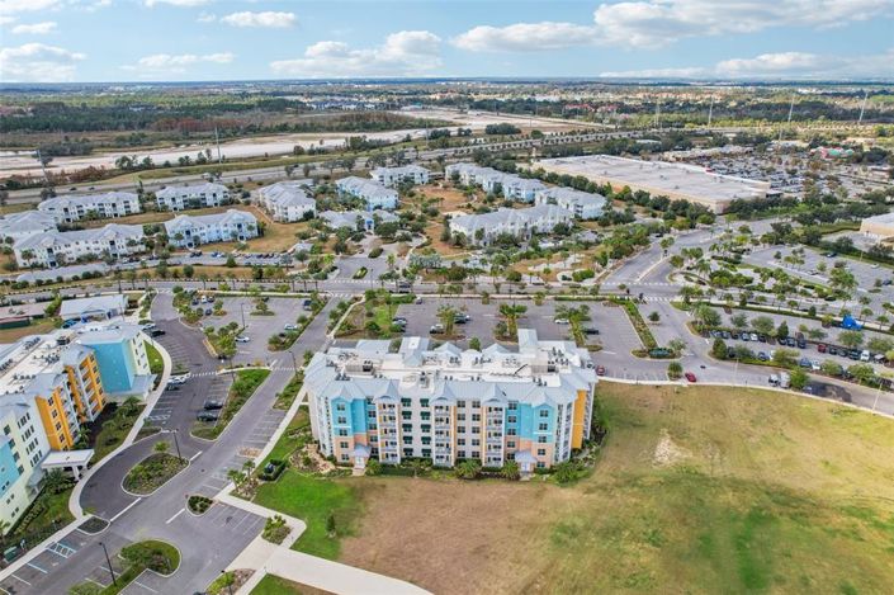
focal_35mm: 22
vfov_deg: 57.2
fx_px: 546
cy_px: 298
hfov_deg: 78.6
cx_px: 447
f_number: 2.8
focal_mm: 8.4
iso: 150
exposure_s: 1/1500
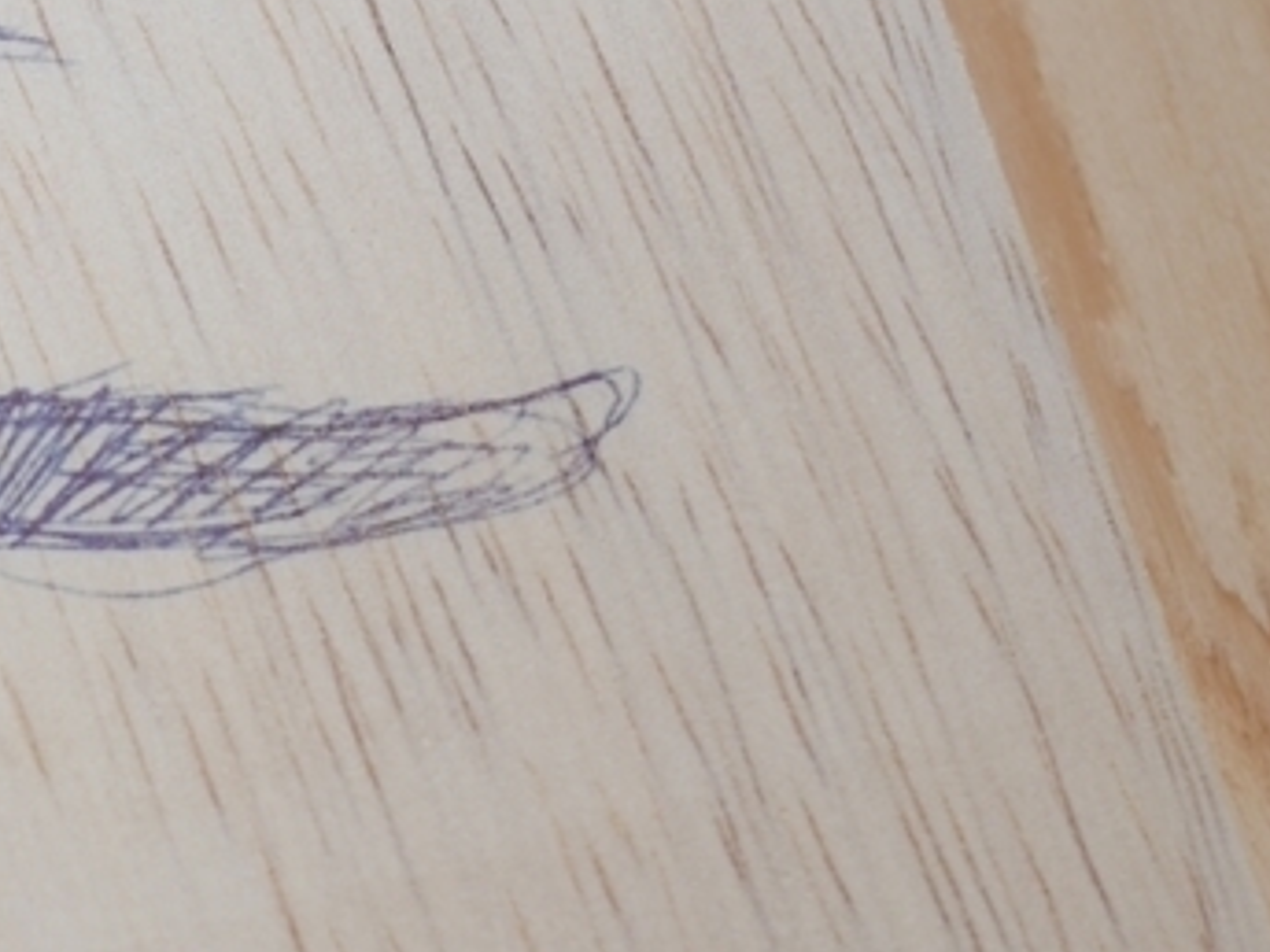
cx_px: -118
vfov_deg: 12.5
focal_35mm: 119
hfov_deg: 16.1
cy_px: 511
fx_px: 4366
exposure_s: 1/200
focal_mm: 20
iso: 200
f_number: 2.5
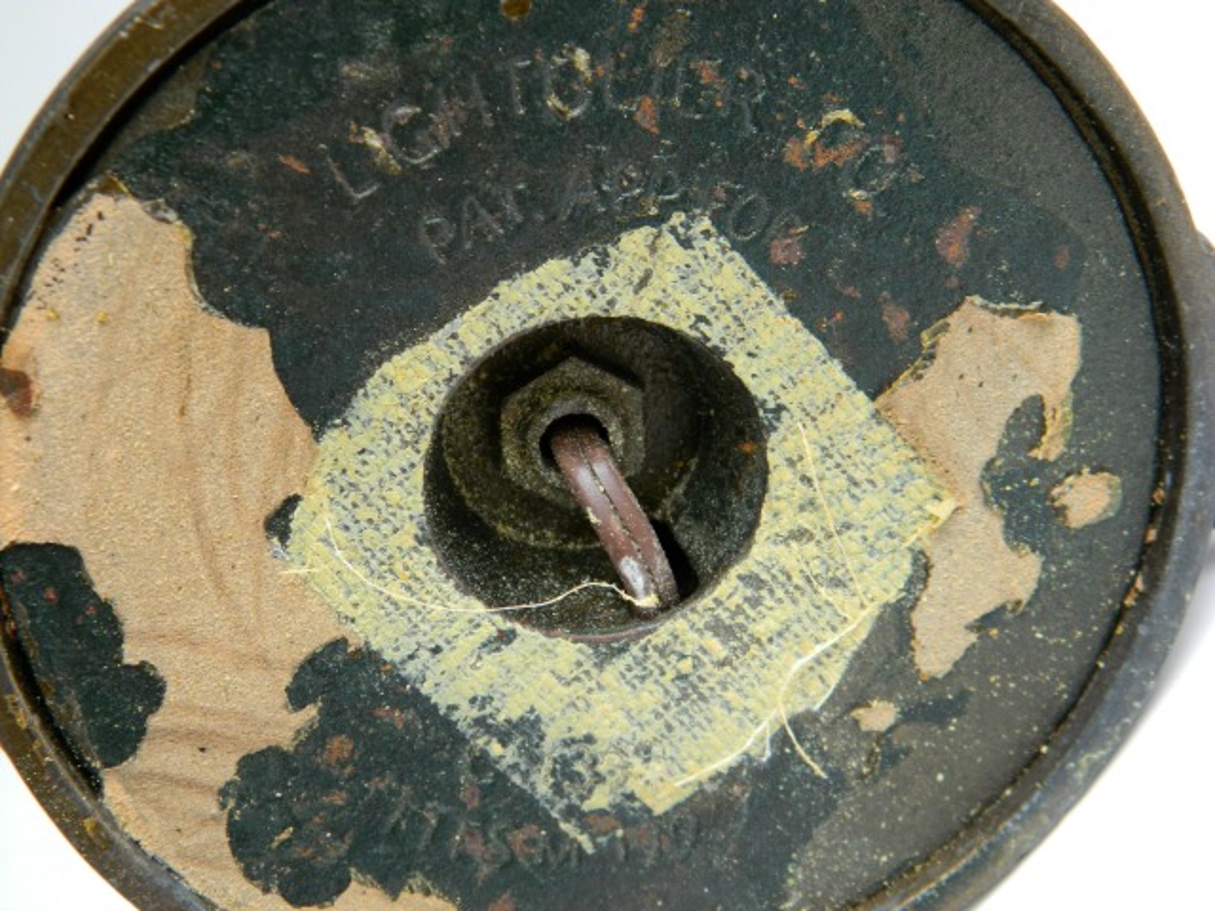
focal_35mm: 84
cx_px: 608
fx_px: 2948
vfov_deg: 17.6
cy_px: 456
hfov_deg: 23.3
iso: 125
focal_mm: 15.1
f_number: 4.2
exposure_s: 1/50
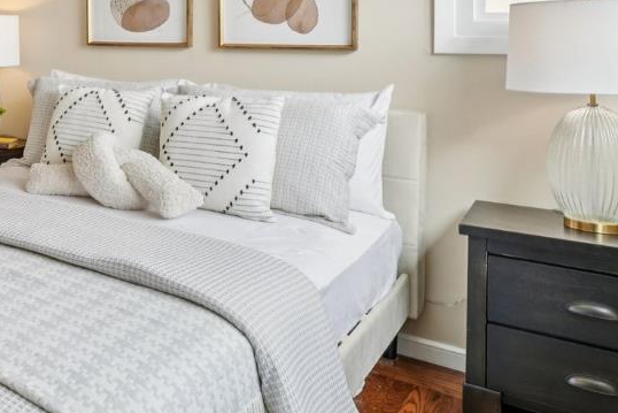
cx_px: -45
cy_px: 39
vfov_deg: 32.5
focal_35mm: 39
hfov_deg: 40.9
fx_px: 670
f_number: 8
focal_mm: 14
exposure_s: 1/100
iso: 640
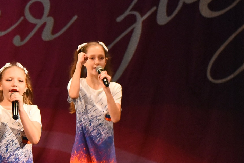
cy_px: 140
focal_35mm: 371
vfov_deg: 3.7
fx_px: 2515
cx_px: 14
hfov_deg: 5.5
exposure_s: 1/640
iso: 5000
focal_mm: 102
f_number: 3.2
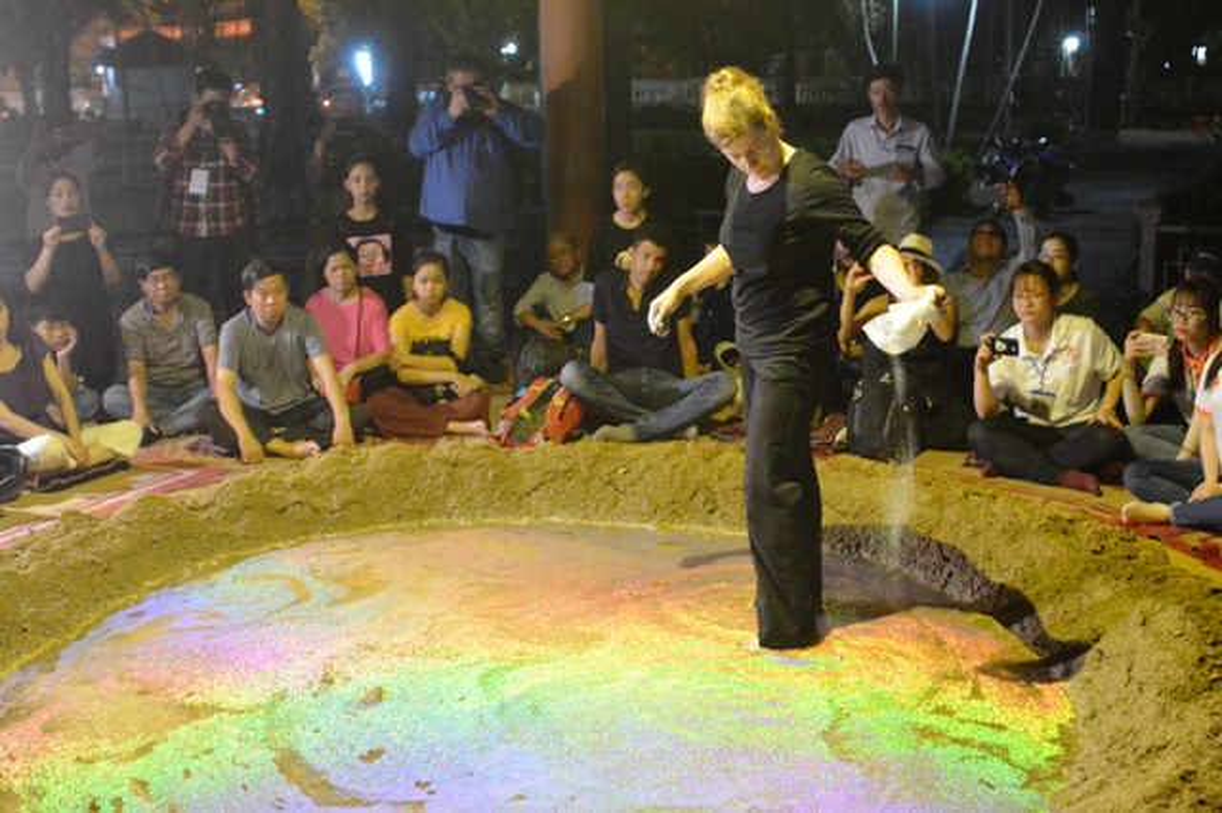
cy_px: 406
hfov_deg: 46.4
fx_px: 1425
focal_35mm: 42
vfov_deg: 31.9
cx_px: 611
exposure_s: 1/15
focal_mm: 28
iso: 3200
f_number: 3.5
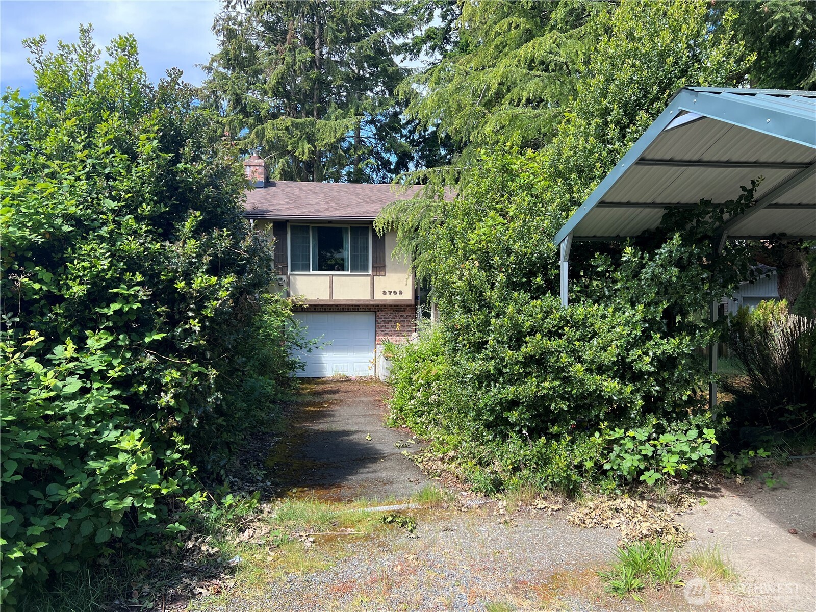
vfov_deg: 53.1
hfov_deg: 67.3
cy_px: 306
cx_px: 408
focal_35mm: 26
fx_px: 613
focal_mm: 5.7
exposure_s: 1/965
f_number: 1.5
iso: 50
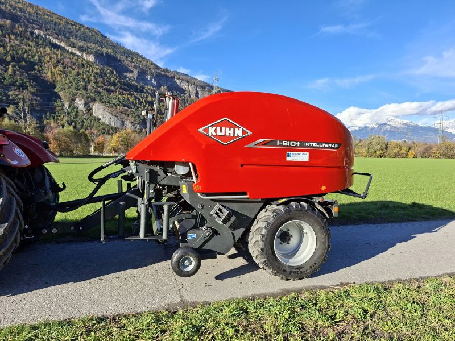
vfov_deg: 58.9
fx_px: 302
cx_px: 228
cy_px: 170
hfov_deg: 73.9
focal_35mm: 23
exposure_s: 1/1458
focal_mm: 5.54
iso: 50
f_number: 1.8
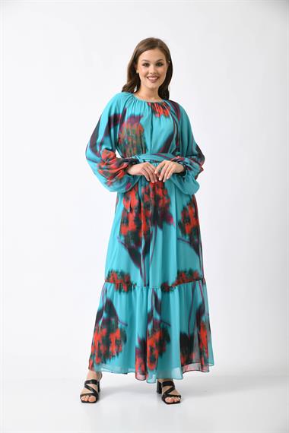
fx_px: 698
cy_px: 216
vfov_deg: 34.5
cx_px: 144
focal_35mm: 58
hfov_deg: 23.4
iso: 100
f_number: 8
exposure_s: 1/160
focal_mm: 58
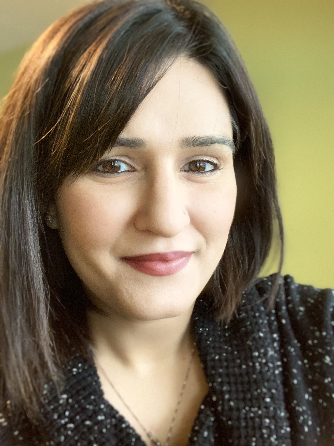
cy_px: 223
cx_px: 167
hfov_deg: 44.2
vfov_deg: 56.8
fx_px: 412
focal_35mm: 32
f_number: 2.2
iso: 320
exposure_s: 1/56
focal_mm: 2.87
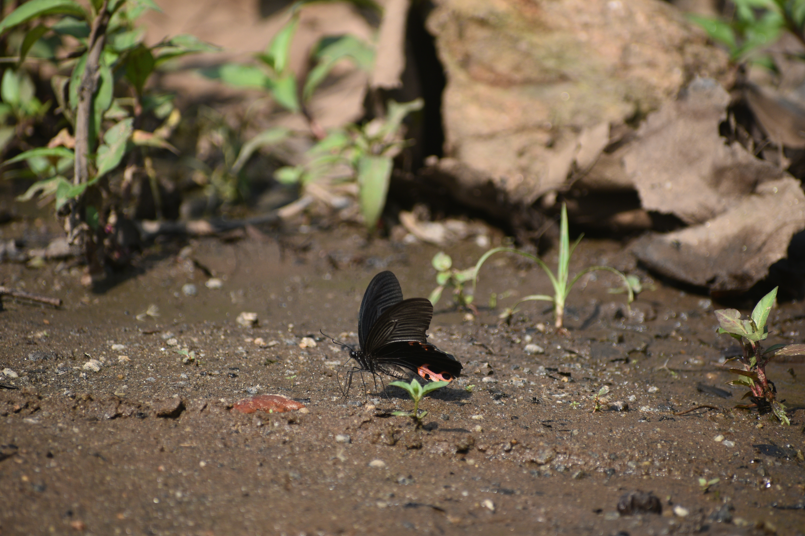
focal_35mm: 451
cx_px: 402
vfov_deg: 3.0
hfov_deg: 4.6
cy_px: 268
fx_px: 10084
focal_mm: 300
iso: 250
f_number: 6.3
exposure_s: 1/500
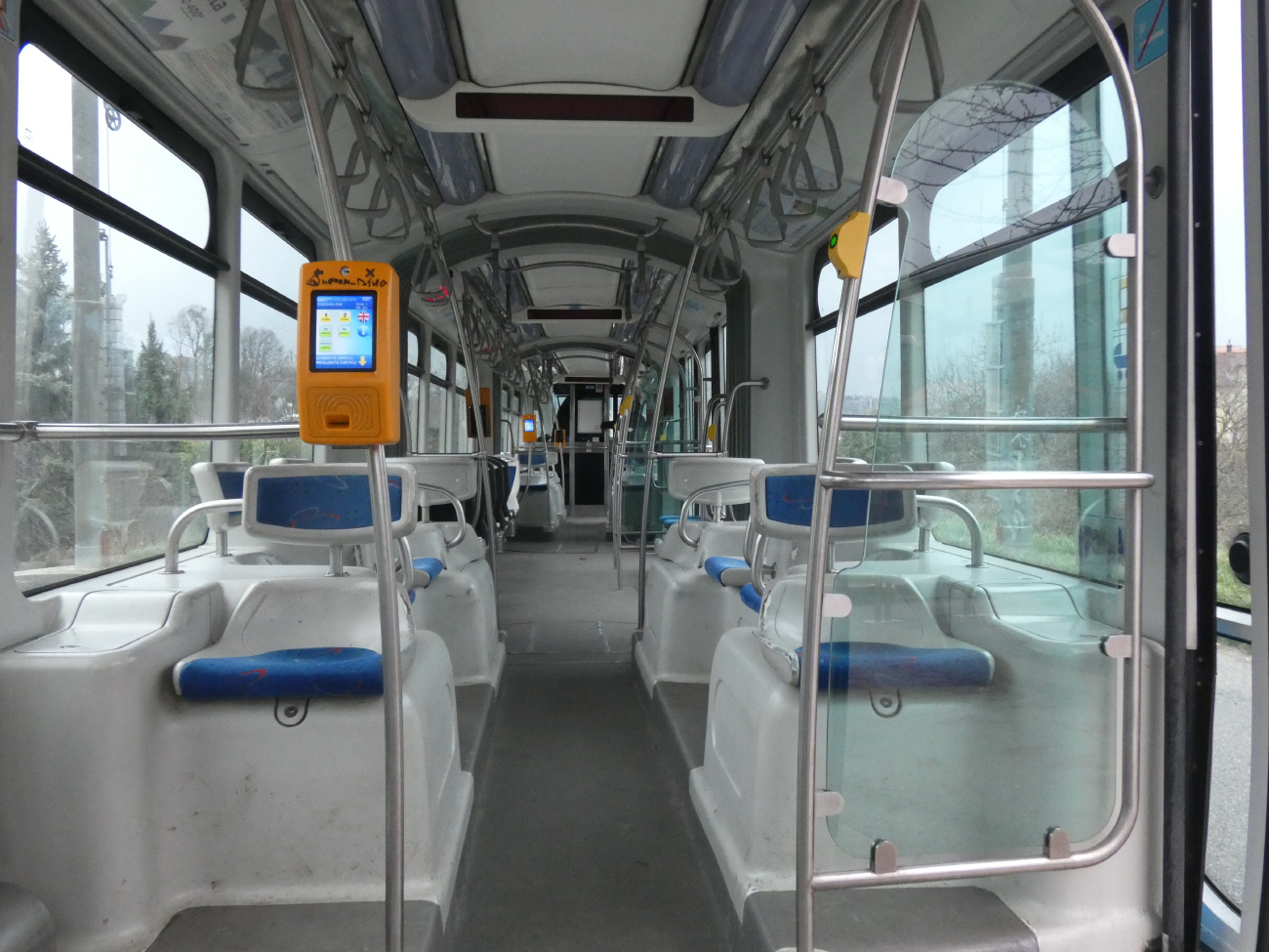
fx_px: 1100
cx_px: 634
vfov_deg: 46.8
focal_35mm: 30
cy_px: 476
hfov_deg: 60.0
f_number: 3.3
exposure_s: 1/80
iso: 800
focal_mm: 5.3
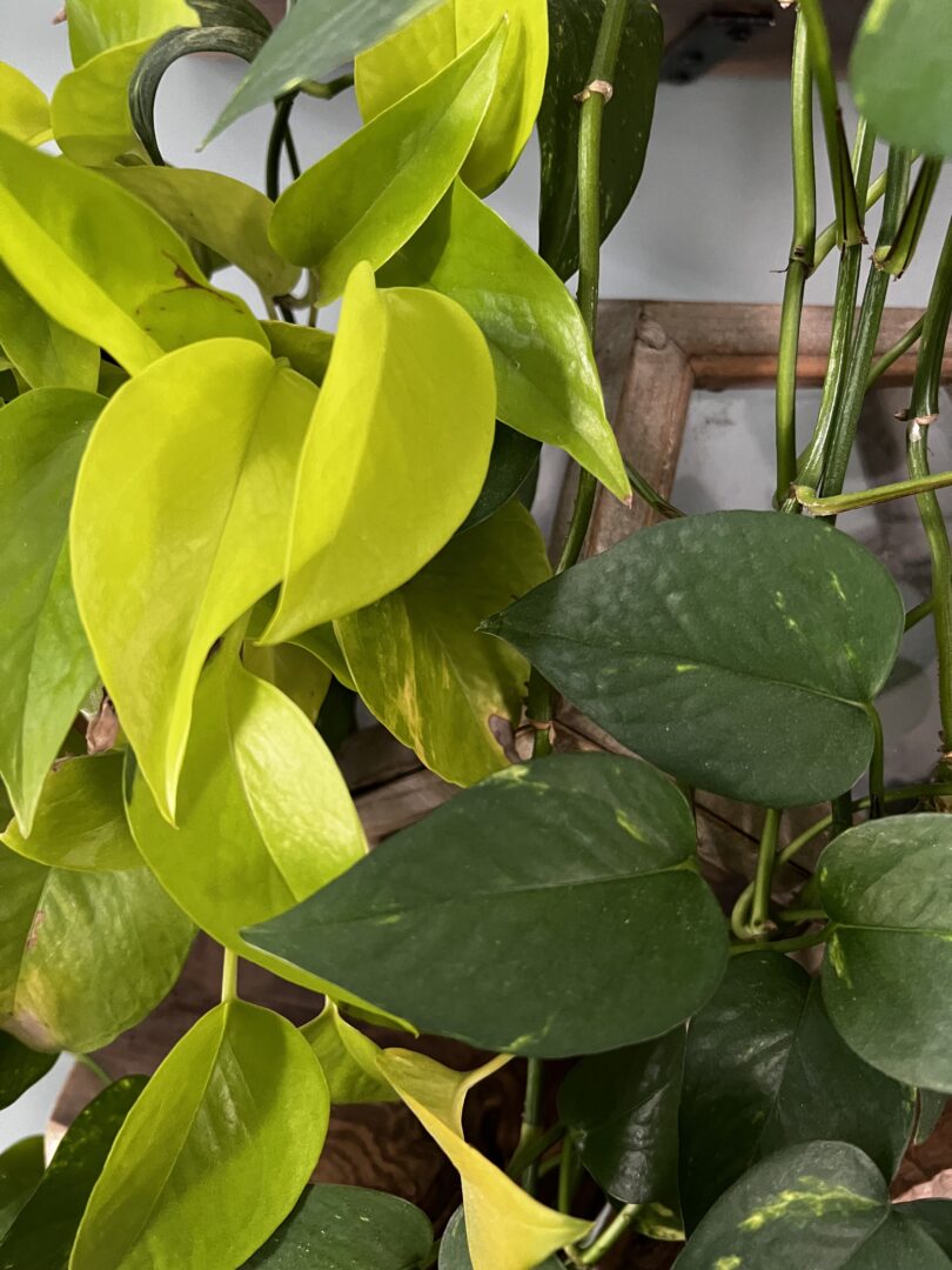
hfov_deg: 53.1
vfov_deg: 67.3
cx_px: 476
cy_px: 635
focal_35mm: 26
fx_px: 953
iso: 500
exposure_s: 1/60
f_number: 1.5
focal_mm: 5.7
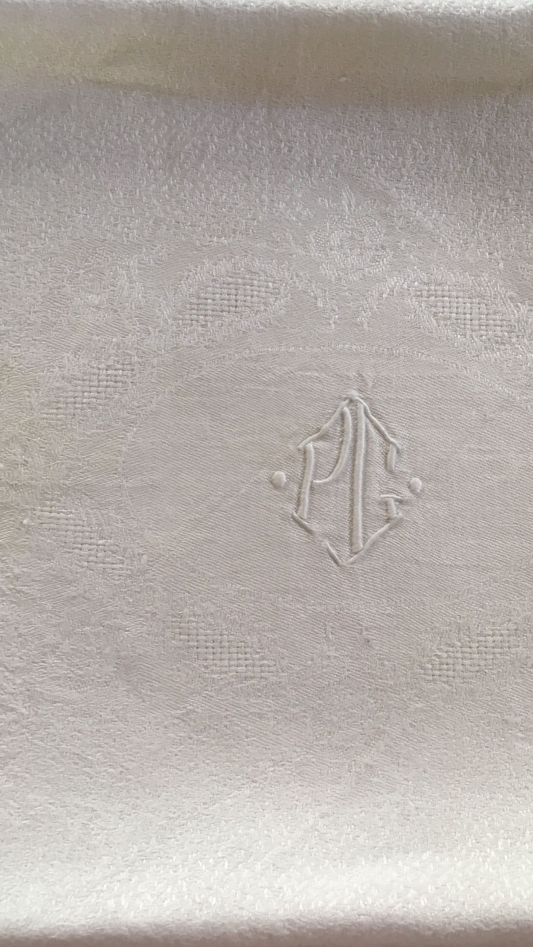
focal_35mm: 32
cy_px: 468
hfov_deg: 36.6
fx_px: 804
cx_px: 305
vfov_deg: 61.0
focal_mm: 4.15
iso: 32
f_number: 2.2
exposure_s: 1/33
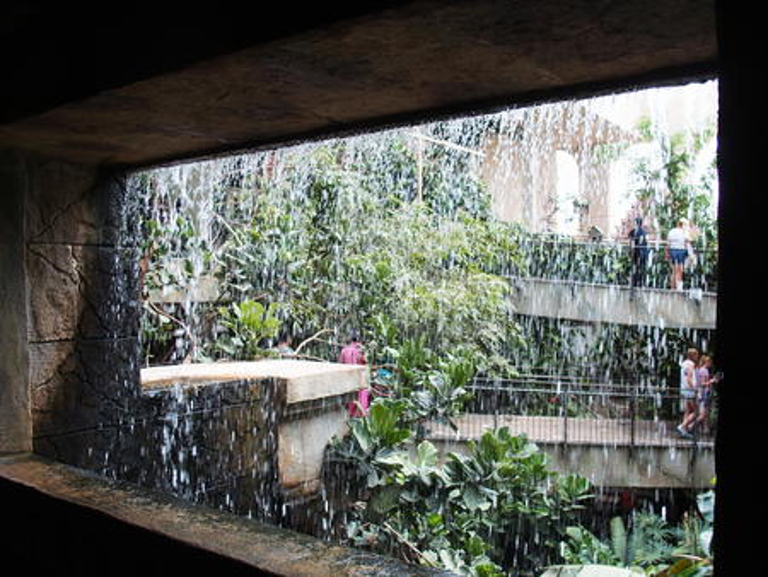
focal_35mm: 28
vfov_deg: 49.8
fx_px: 622
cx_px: 384
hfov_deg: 63.4
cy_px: 288
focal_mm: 6
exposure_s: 1/125
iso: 100
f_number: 2.8
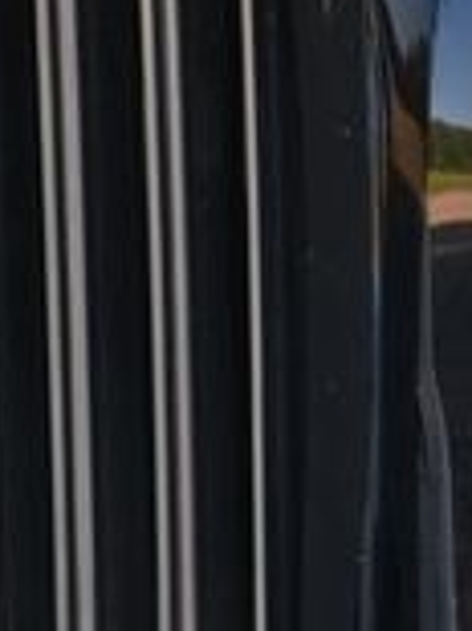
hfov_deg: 3.7
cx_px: 1257
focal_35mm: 393
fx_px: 7155
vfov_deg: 5.0
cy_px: 330
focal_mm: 66
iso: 800
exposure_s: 1/320
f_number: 8
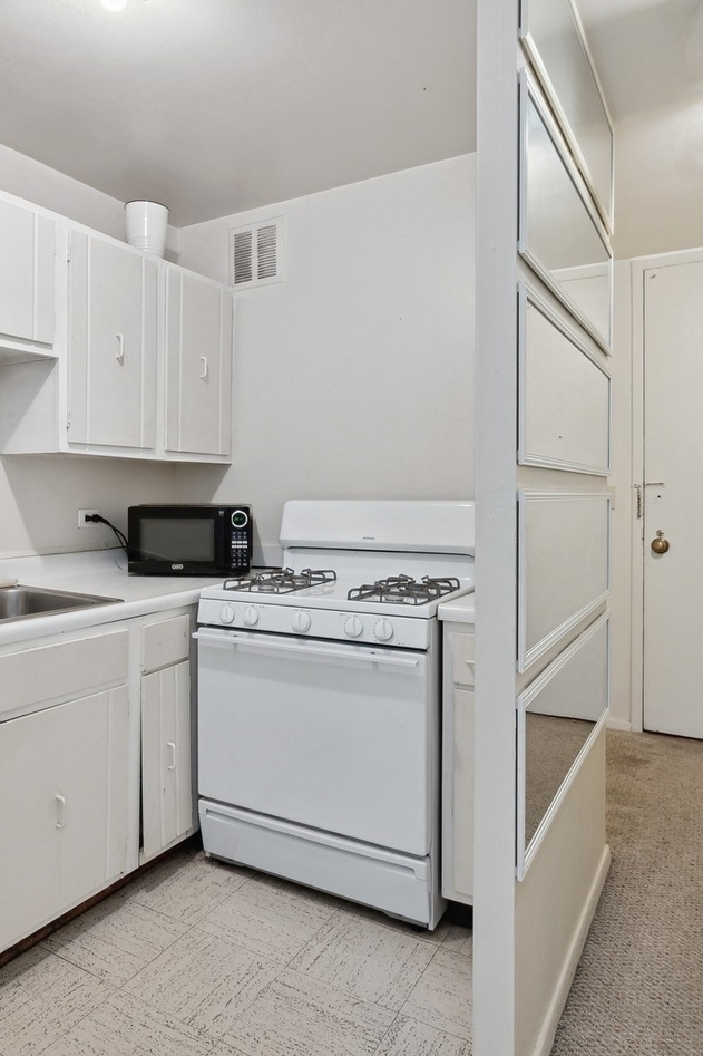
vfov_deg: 73.7
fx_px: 703
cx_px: 224
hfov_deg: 51.9
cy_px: 510
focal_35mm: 24
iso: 400
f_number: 8
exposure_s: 1/8
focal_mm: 14
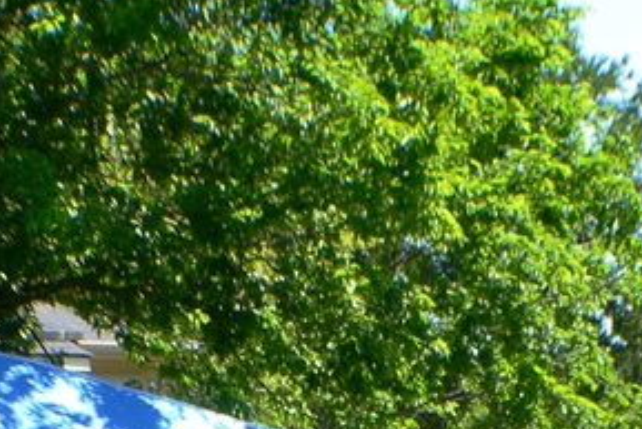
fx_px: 3301
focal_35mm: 185
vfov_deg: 7.3
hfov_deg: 11.1
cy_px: 576
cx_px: 331
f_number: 10
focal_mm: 22
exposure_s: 1/250
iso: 400
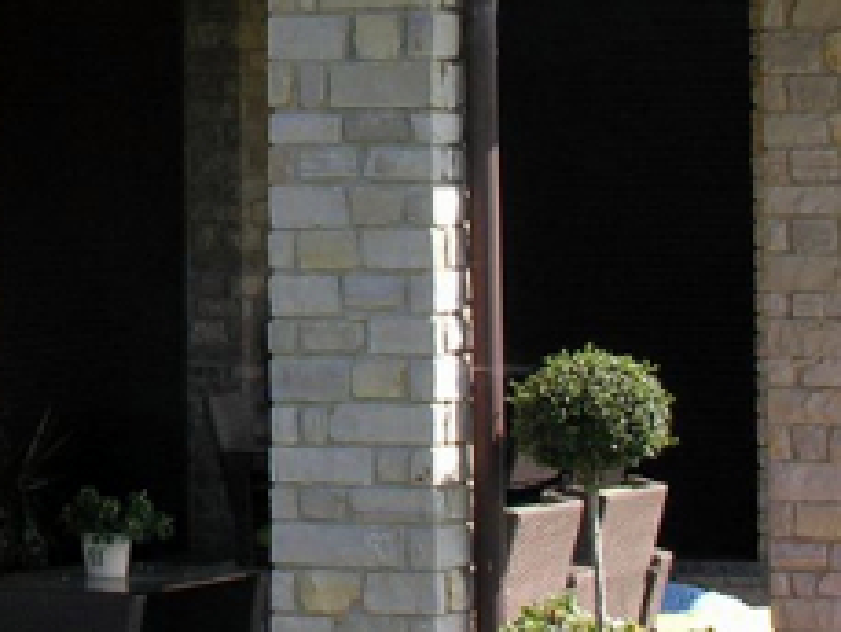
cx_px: -129
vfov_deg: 7.0
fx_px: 5153
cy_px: -64
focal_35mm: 212
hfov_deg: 9.2
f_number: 5.5
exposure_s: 1/122
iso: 50
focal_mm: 13.8
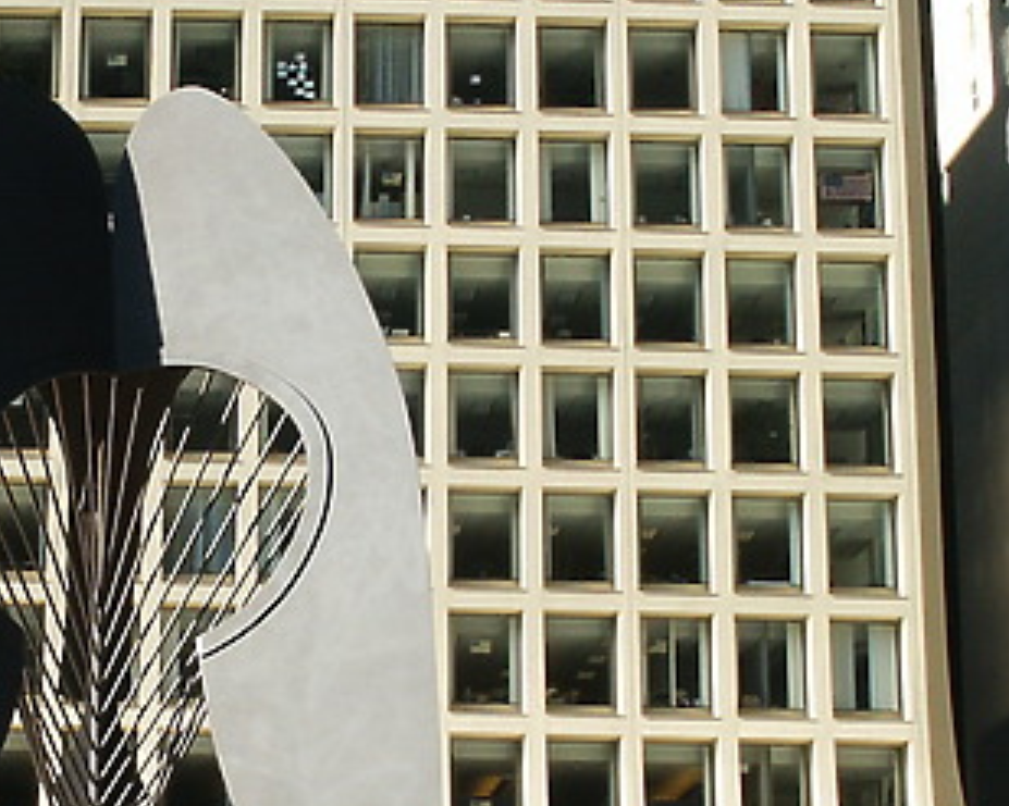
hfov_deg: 18.6
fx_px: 3015
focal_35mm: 101
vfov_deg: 15.2
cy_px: 627
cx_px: 52
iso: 64
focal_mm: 8.3
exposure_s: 1/60
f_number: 6.7
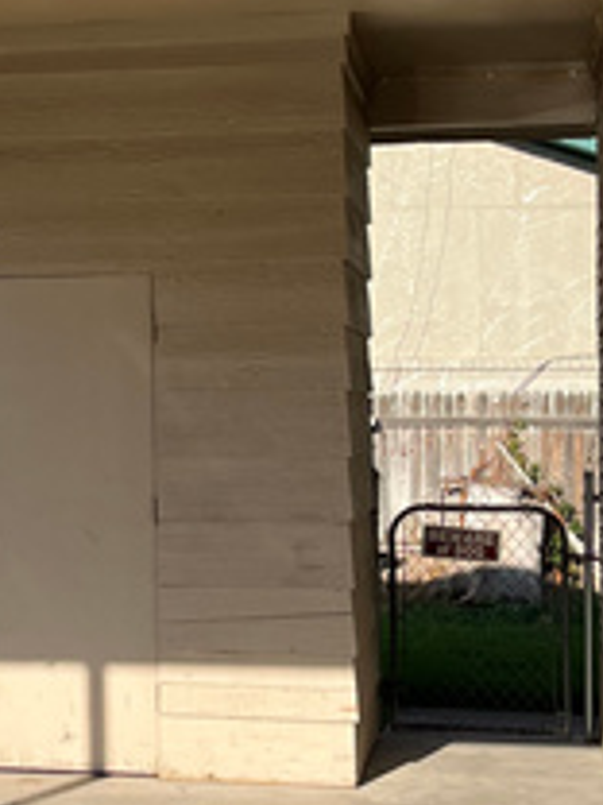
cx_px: -19
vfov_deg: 20.4
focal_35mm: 96
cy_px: 344
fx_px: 2230
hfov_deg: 15.1
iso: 50
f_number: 1.6
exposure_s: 1/2688
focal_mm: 5.1
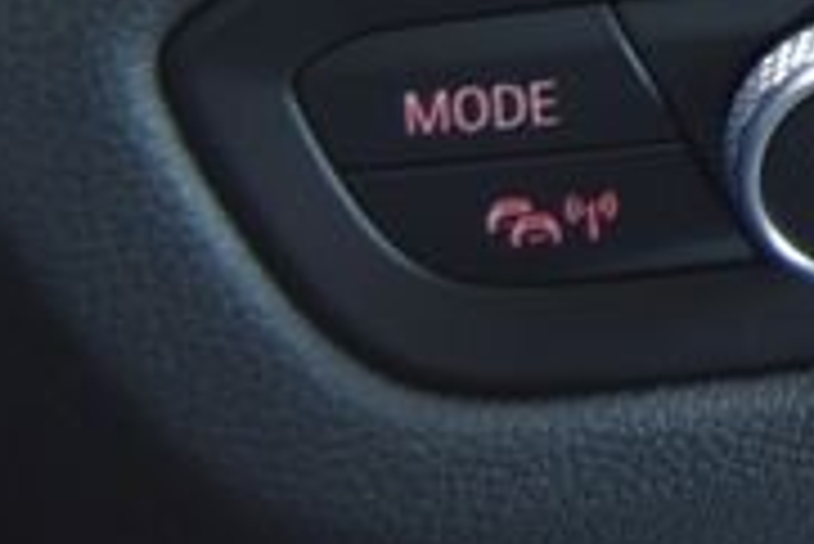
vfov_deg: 6.1
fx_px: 4865
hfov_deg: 8.7
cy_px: -841
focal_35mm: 215
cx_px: 1916
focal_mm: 38
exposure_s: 1/30
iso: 500
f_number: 4
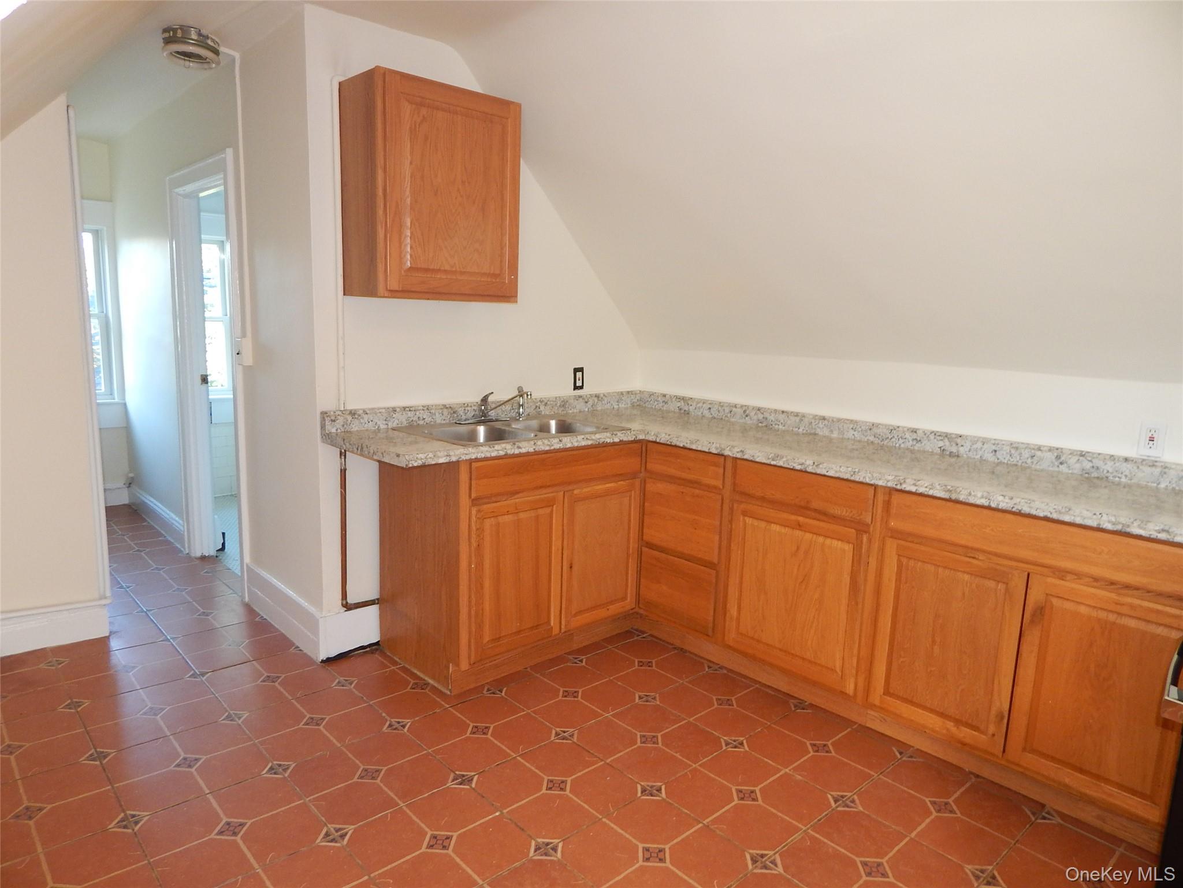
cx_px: 592
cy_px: 444
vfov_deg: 61.1
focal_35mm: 22
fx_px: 752
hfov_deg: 76.4
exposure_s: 1/30
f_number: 3
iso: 200
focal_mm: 4
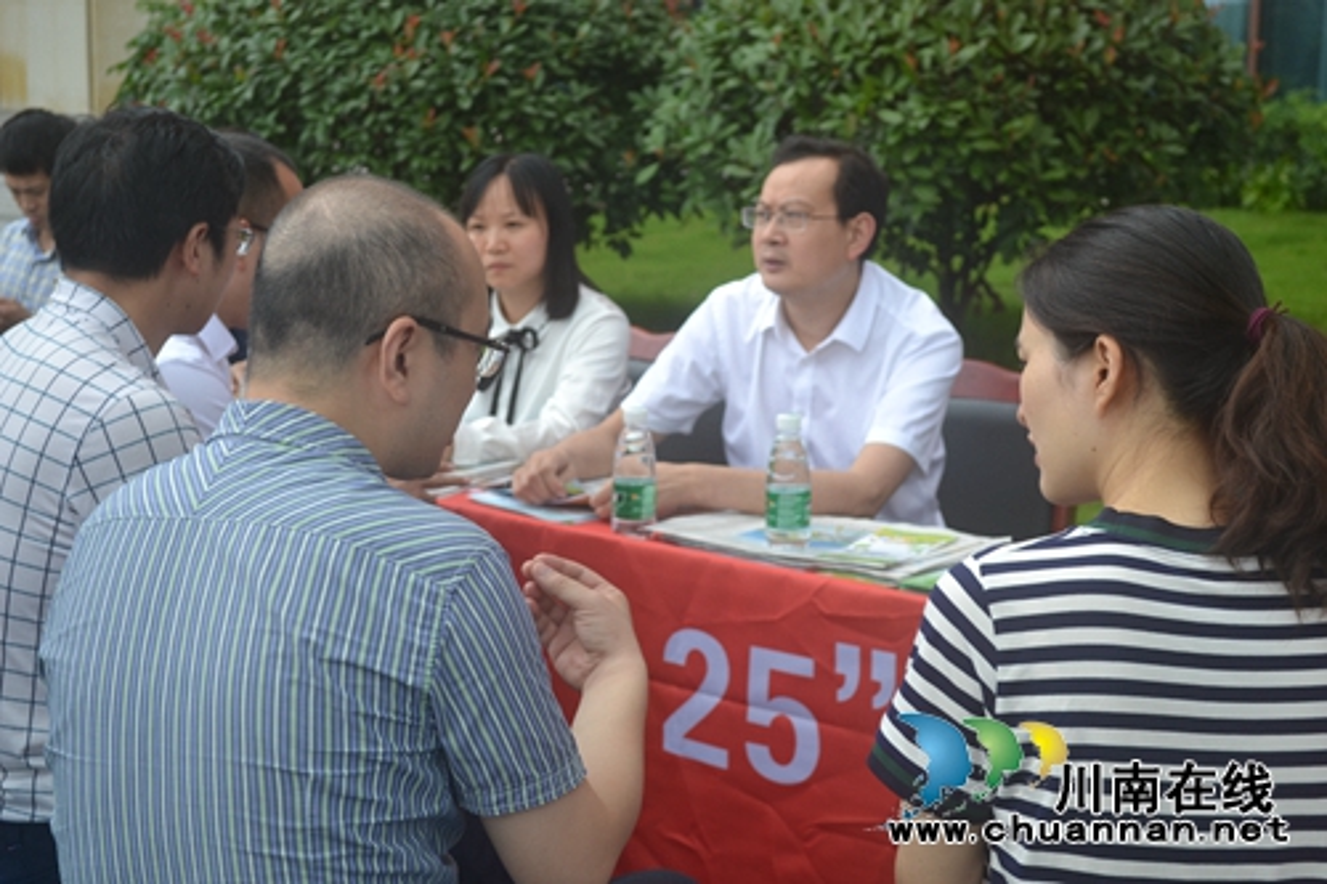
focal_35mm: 66
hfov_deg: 30.5
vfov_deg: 20.6
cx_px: 664
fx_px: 2432
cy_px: 442
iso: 100
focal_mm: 44
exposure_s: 1/160
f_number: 6.3
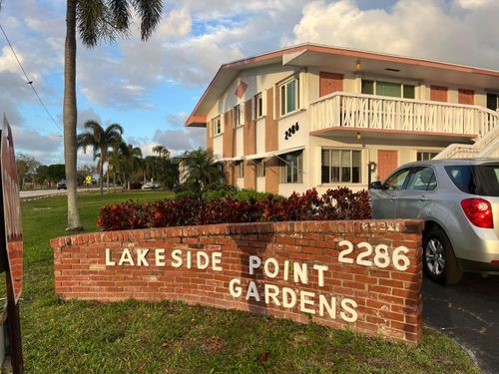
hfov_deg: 67.3
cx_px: 250
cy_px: 187
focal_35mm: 26
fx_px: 375
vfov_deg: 53.1
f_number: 1.5
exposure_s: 1/1280
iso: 50
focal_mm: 5.7
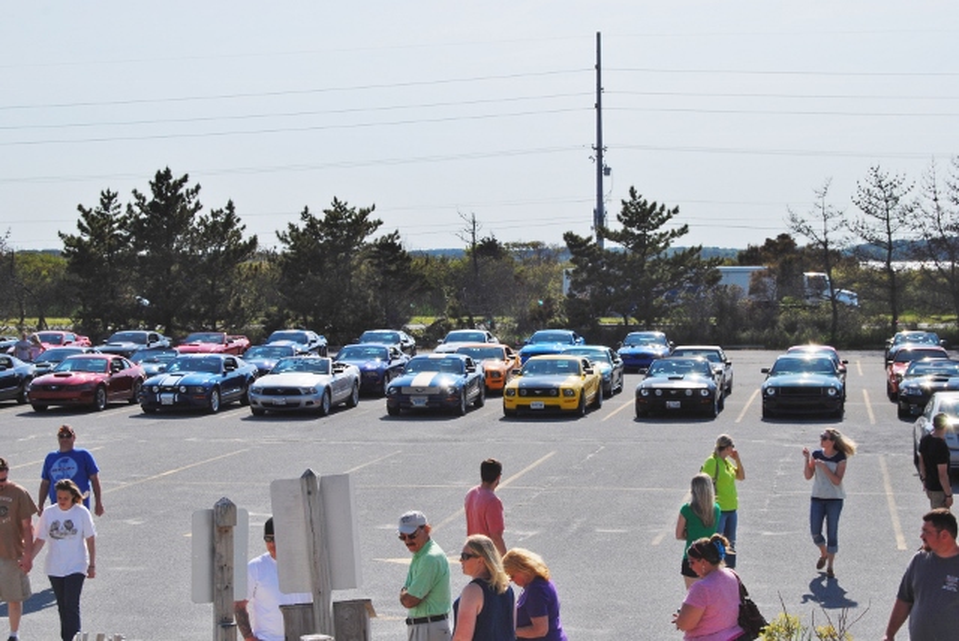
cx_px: 480
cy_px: 320
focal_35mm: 69
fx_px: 1840
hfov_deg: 29.2
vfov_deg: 19.8
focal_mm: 46
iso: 200
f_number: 11
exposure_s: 1/500
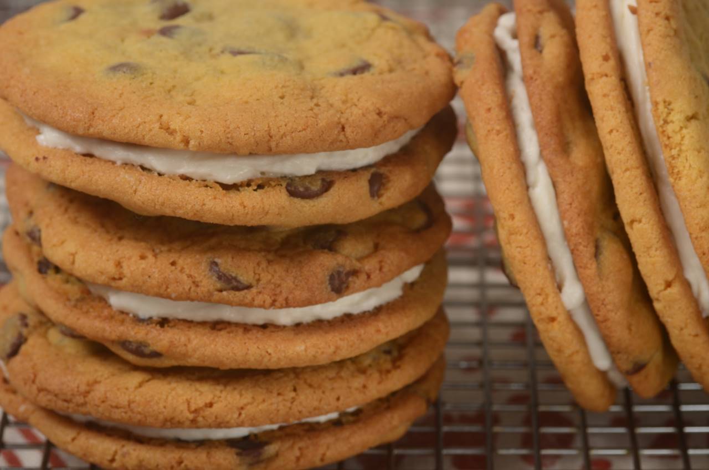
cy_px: 235
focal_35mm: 158
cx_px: 354
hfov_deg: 13.1
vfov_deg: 8.7
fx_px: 3096
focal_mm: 105
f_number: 8
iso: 100
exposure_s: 1/125
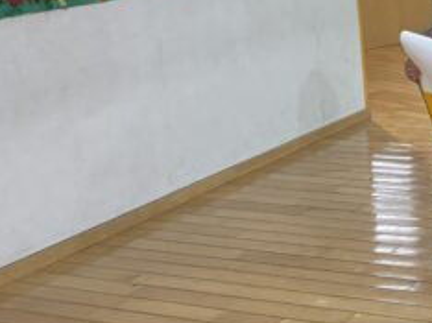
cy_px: 92
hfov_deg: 20.0
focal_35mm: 89
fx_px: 1110
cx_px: 576
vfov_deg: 16.5
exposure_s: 1/100
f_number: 1.6
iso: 100
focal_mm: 5.96
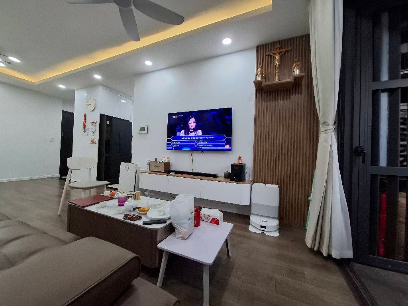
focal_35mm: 13
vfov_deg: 89.9
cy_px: 153
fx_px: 153
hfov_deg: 106.2
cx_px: 204
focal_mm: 1.74
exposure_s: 1/50
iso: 125
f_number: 2.2
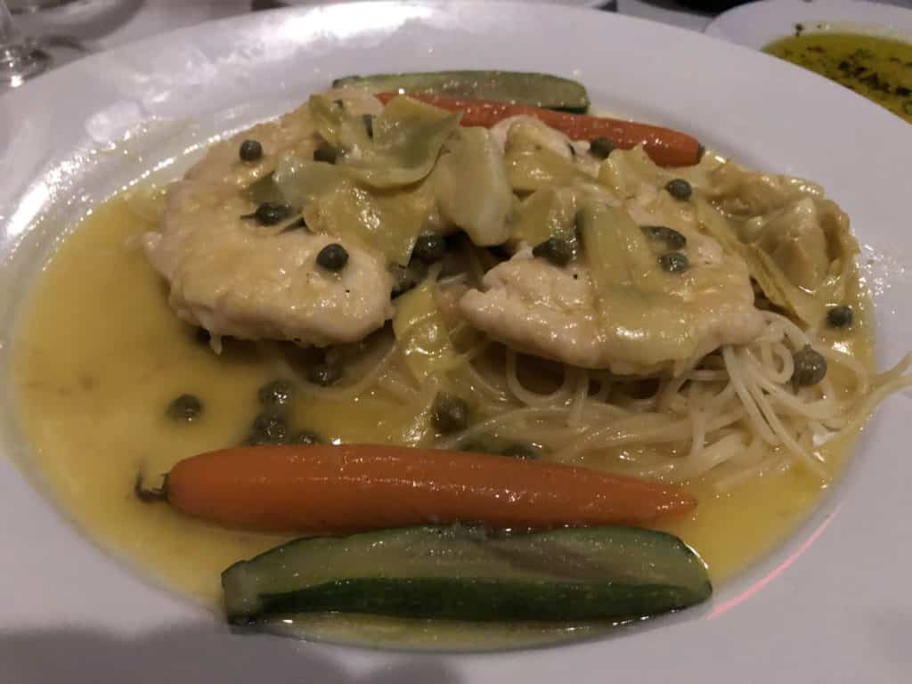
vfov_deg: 49.7
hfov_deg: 63.4
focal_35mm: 28
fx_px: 738
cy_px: 342
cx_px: 456
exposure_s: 1/4
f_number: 1.8
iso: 125
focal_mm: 3.99
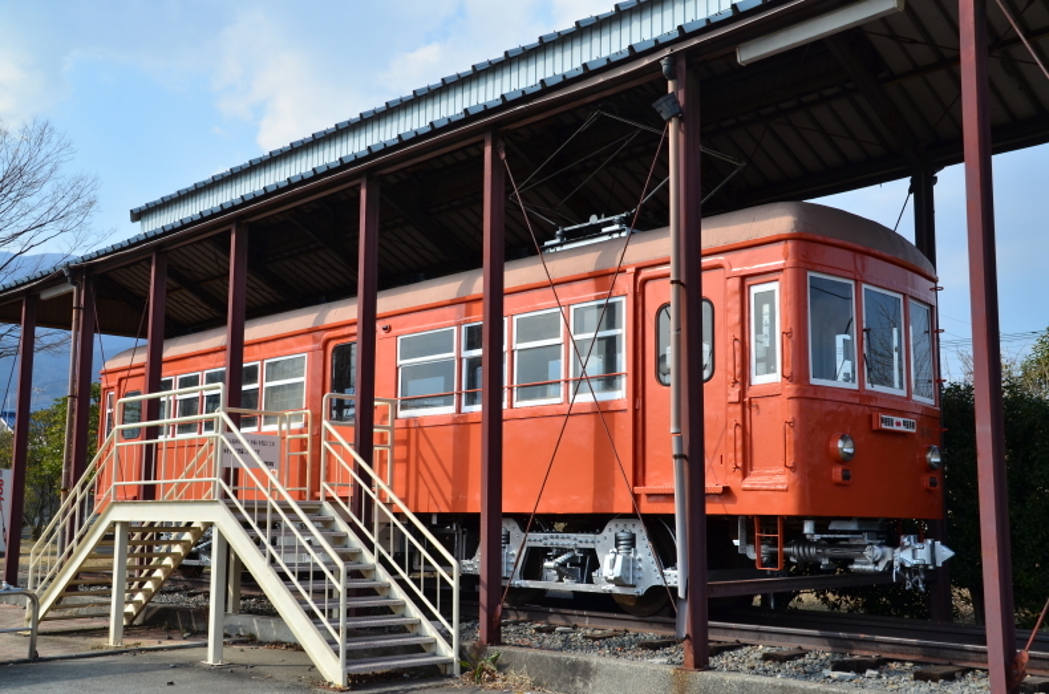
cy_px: 347
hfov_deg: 48.0
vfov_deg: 32.9
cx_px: 524
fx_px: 1178
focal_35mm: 40
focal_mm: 27
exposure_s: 1/640
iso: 200
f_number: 8
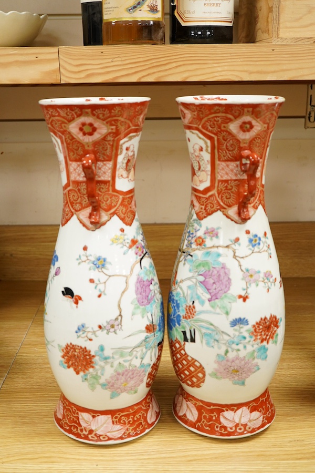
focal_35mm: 45
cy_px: 236
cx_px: 158
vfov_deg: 43.6
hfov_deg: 29.9
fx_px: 591
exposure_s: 1/125
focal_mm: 30
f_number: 3.5
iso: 1250
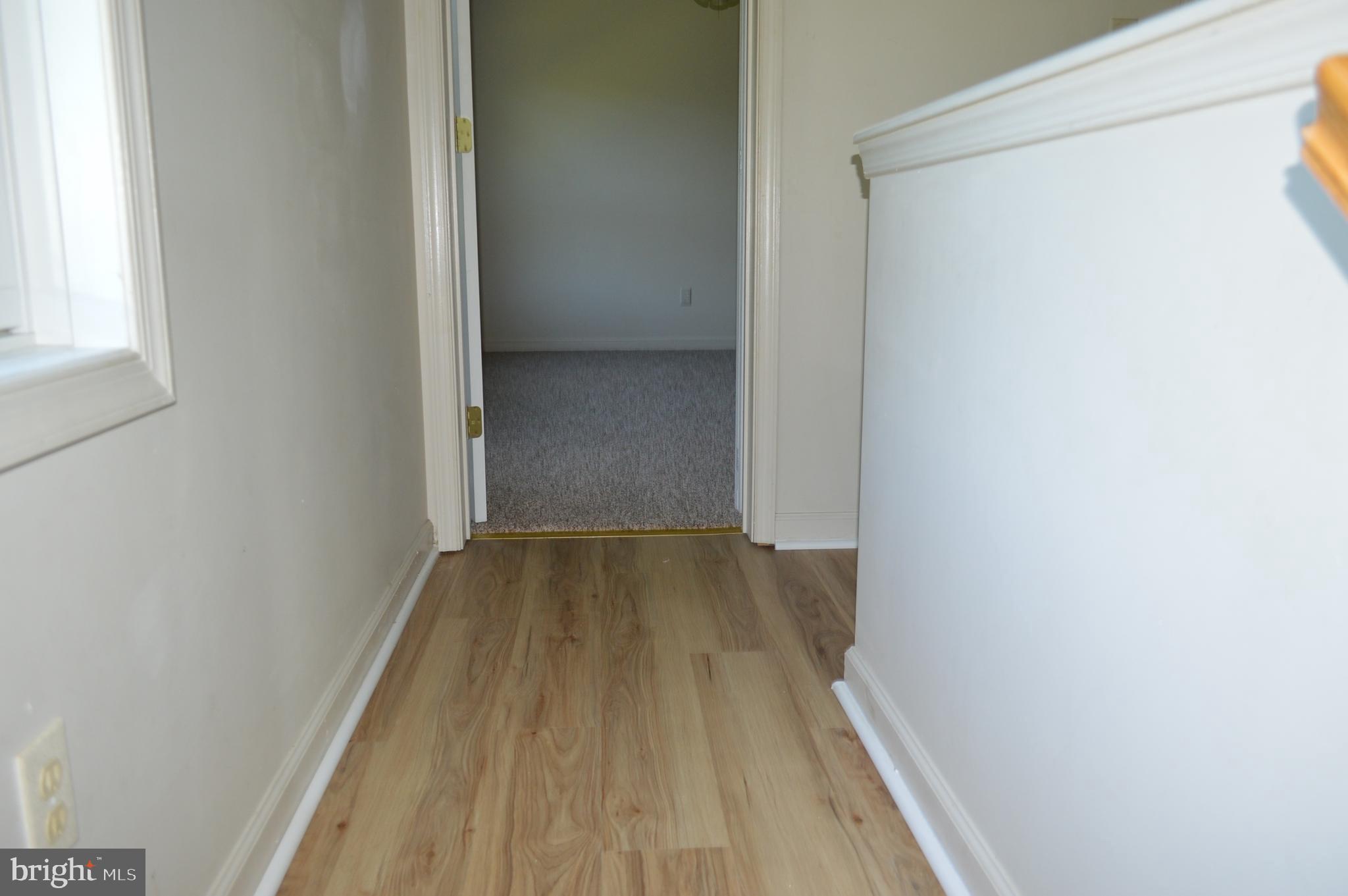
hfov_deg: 67.4
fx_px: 1010
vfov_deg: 47.8
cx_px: 674
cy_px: 448
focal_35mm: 27
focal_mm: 18
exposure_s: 1/60
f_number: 4
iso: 400
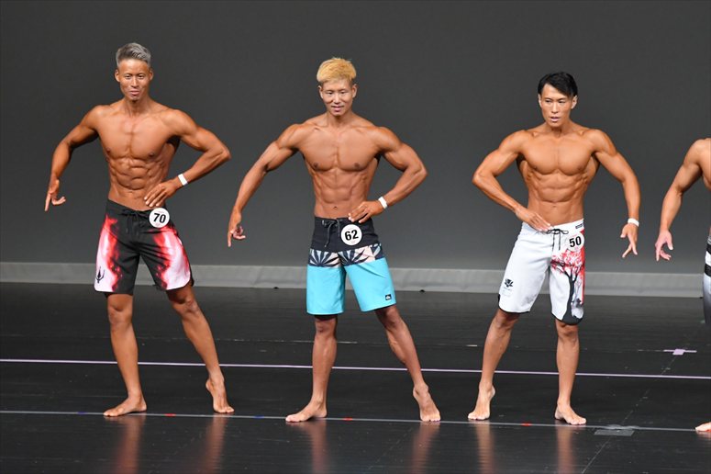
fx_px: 5626
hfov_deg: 7.2
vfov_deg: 4.8
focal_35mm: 285
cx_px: 356
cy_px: 237
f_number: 5.6
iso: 4000
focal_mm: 190
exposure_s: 1/400
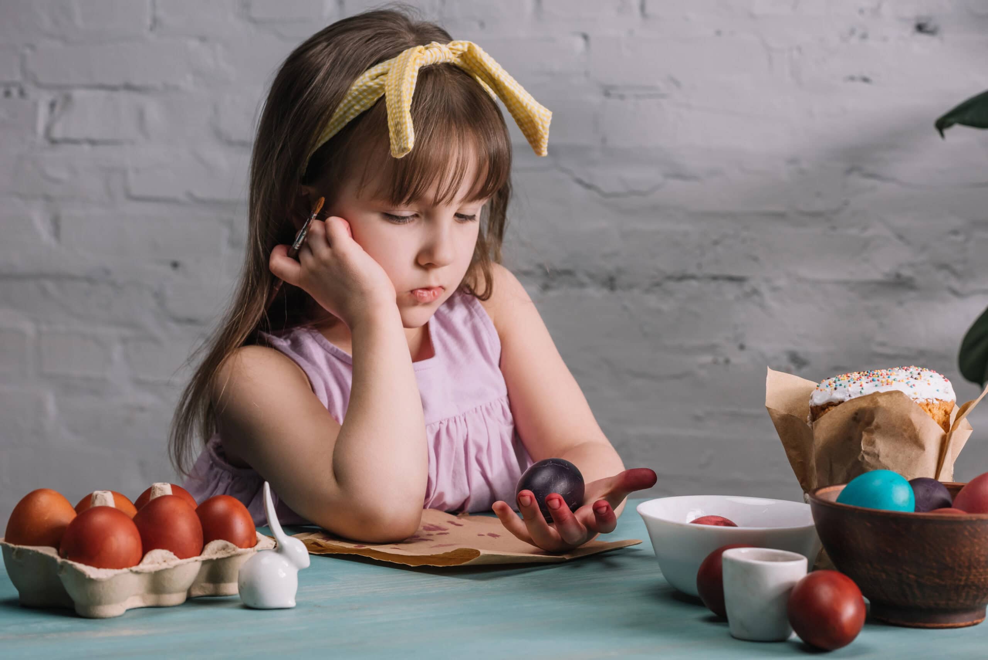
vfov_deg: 16.1
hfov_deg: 23.9
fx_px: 2334
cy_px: 330
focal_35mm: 85
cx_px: 494
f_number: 8
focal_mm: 85
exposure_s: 1/125
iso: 250
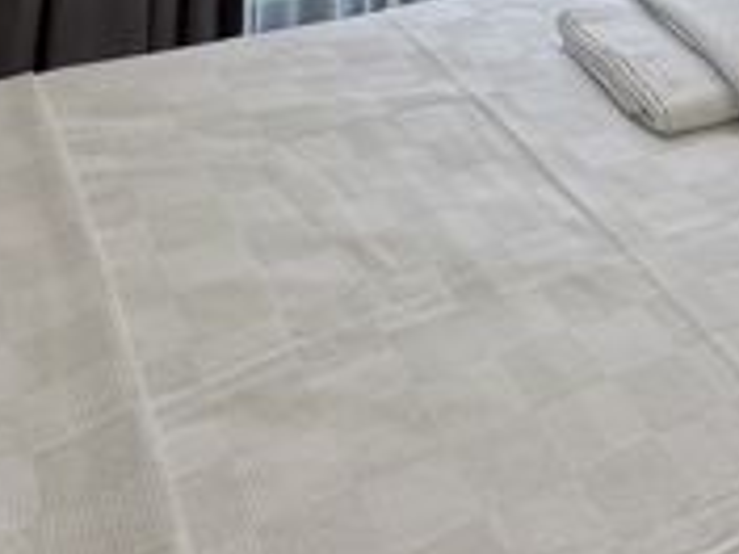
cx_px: 674
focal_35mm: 56
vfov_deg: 18.5
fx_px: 1196
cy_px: -512
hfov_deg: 32.5
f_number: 2.2
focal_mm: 2.22
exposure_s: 1/153
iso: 40
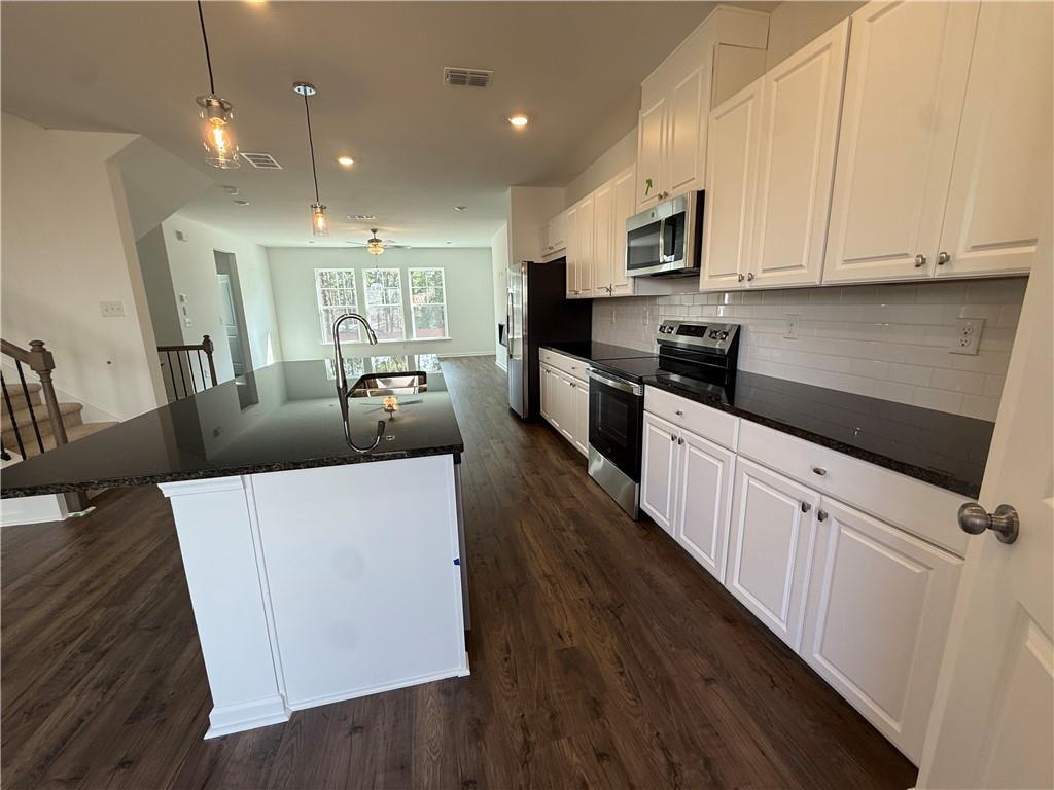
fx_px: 426
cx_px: 527
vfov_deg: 85.7
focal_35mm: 14
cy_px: 395
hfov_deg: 102.1
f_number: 2.2
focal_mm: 2.22
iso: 80
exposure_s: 1/120
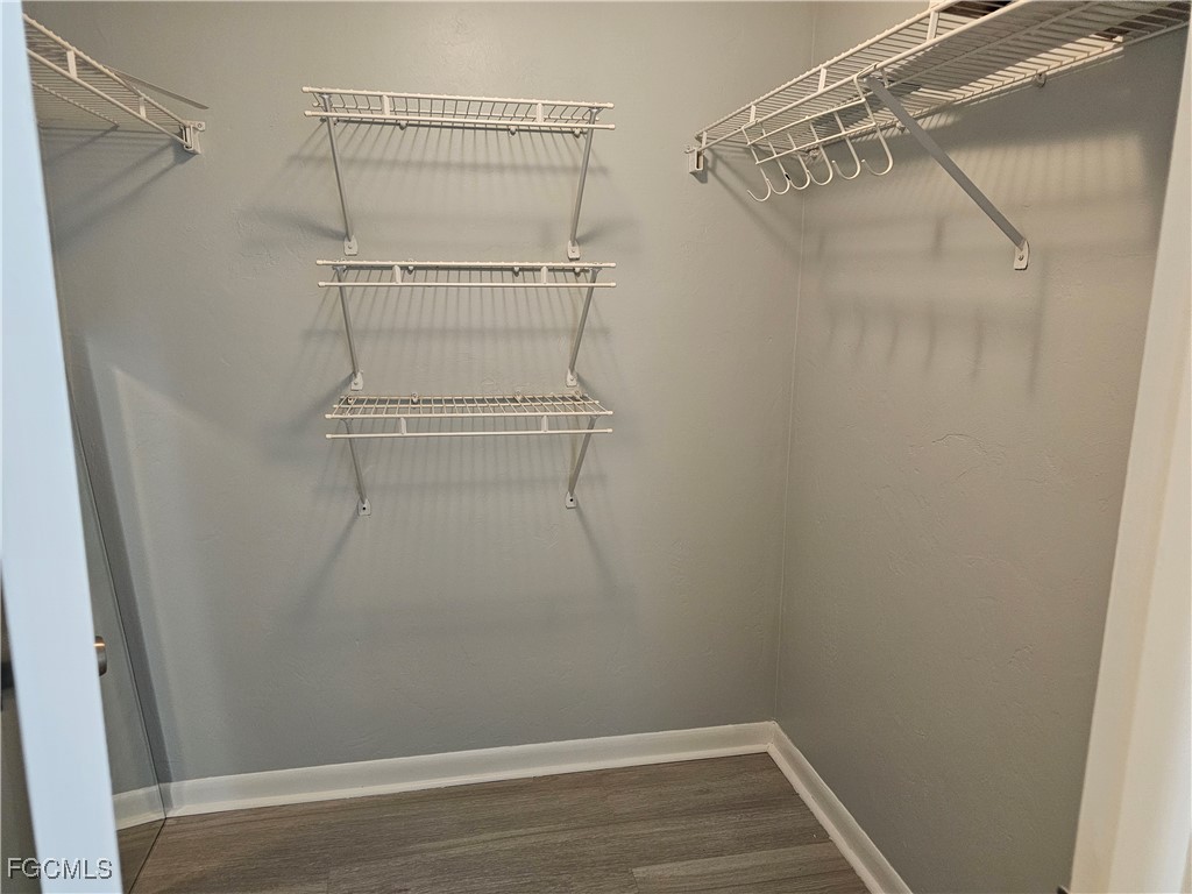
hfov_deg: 73.9
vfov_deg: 58.9
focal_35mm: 23
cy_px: 447
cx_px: 596
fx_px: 792
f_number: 1.7
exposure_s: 1/120
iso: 800
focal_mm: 6.3
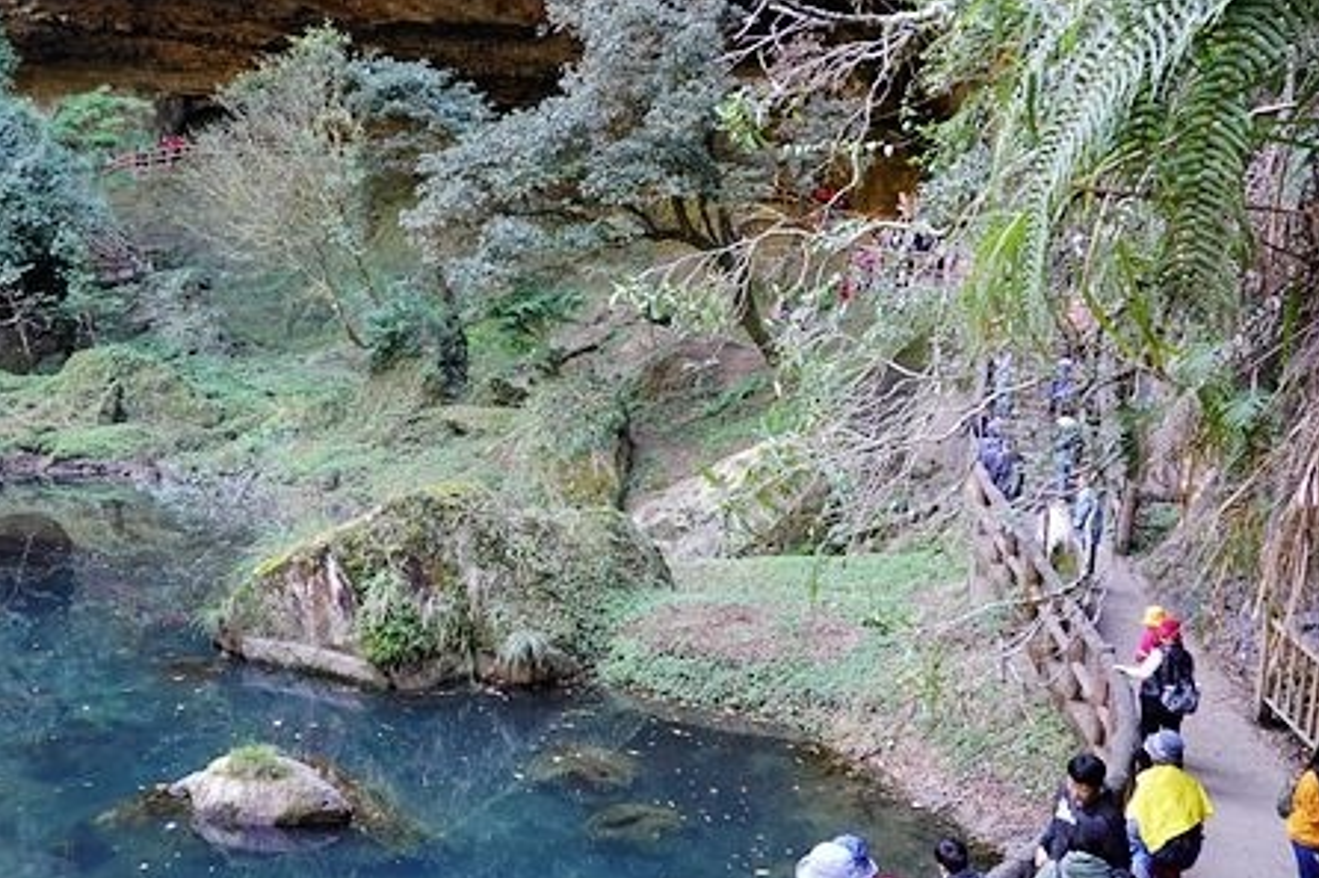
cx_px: 624
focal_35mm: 35
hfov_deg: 54.4
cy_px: 486
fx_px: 1282
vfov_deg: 37.8
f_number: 2.8
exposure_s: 1/30
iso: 250
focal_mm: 9
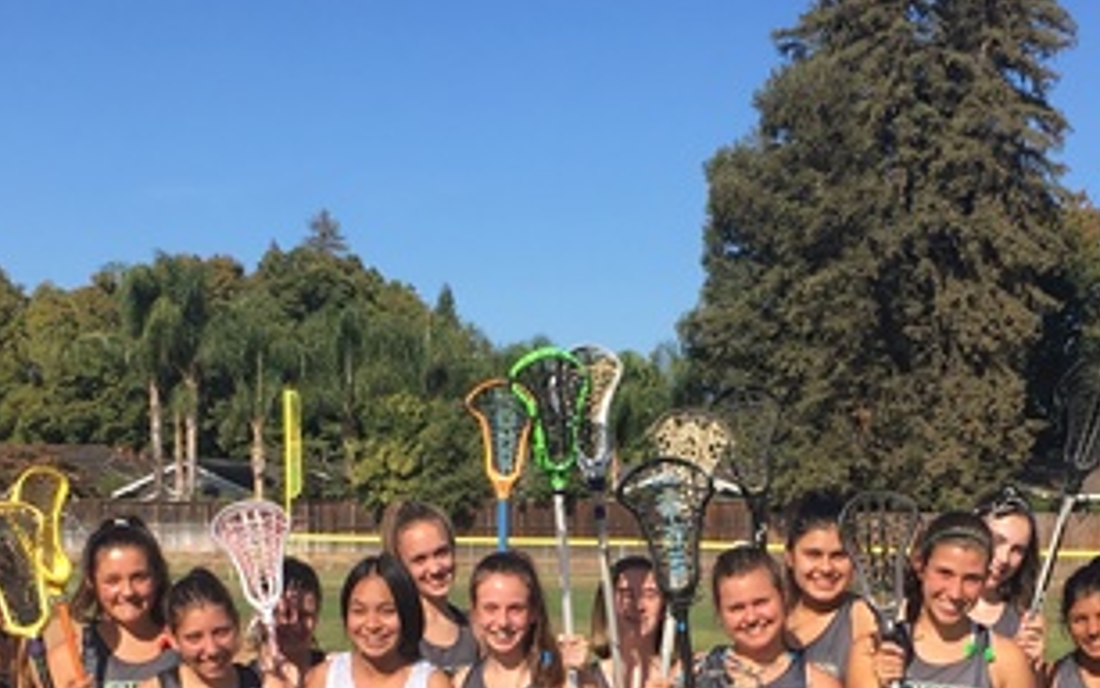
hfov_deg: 28.6
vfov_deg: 17.6
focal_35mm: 72
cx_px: 620
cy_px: 731
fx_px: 2159
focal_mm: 4.15
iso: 25
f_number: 2.2
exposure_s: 1/1451
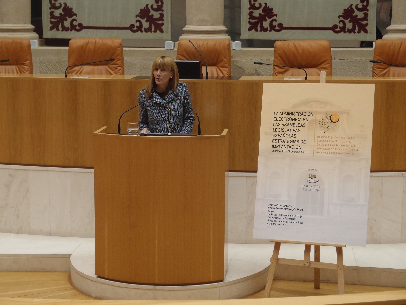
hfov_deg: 27.0
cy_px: 151
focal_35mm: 72
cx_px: 201
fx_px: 844
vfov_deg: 20.4
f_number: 2.3
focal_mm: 15.27
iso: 200
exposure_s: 1/125
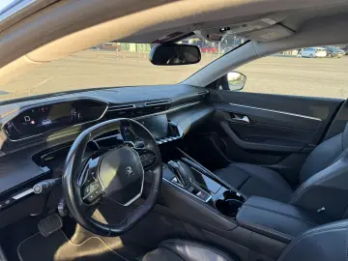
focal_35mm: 24
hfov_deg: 71.6
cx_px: 174
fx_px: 241
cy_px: 130
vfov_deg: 56.8
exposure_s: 1/212
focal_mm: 6.76
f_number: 1.78
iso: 64
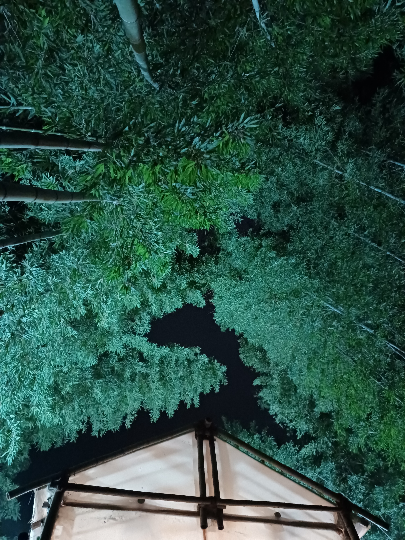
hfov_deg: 58.9
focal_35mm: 23
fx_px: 359
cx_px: 202
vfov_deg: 73.9
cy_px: 270
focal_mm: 5.06
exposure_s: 1/10
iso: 4000
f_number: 1.8
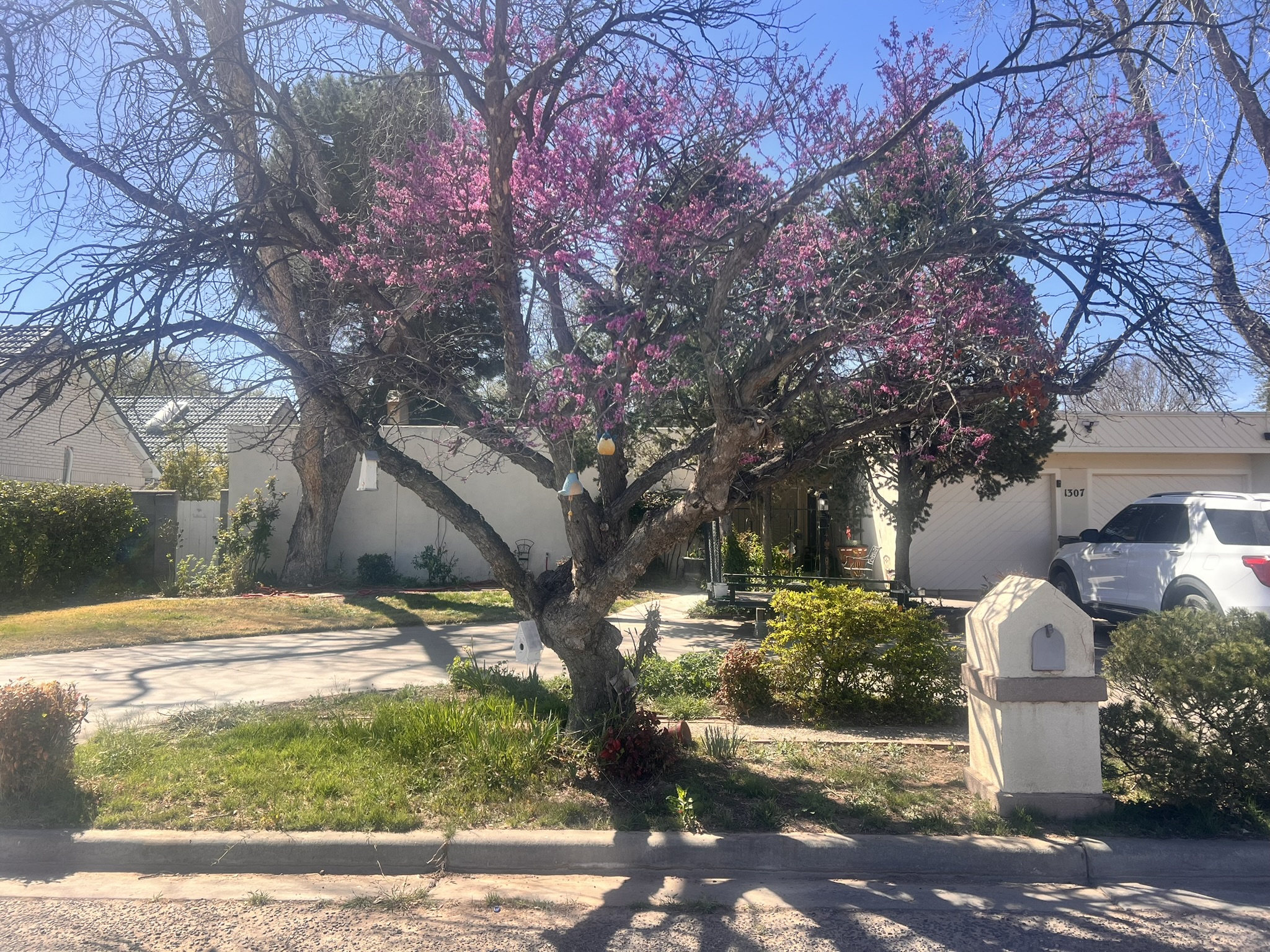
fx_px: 954
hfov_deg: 67.3
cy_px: 476
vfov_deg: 53.1
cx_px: 635
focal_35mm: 26
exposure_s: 1/1972
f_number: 1.5
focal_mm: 5.7
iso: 50
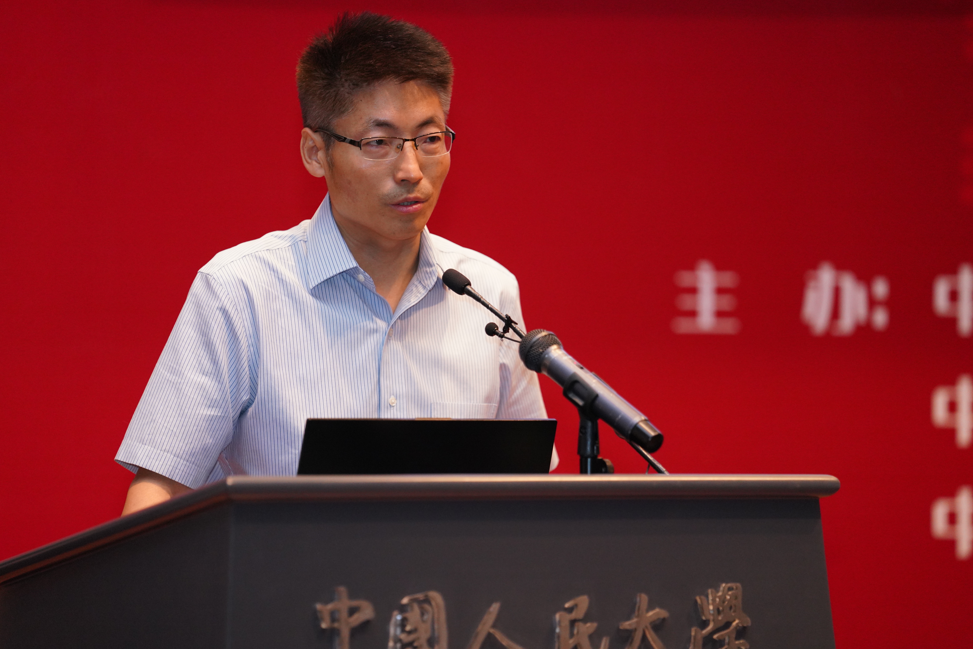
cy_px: 329
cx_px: 471
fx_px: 5623
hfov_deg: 9.9
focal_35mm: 208
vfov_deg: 6.6
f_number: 2.8
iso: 3200
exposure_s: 1/100
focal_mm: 200
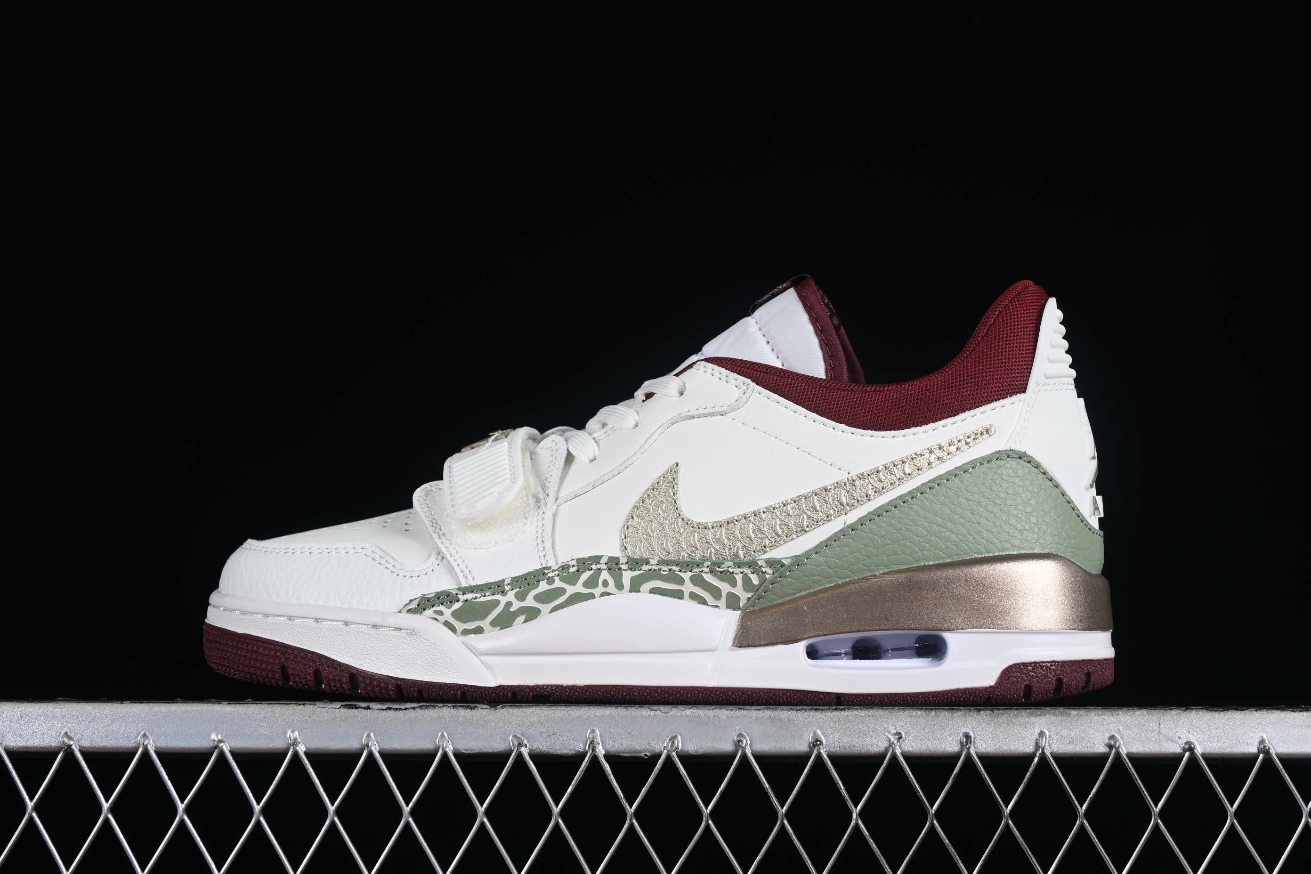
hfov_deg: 27.0
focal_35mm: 75
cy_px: 437
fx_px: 2731
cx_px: 656
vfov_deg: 18.2
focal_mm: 50
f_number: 8
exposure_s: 1/80
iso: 160
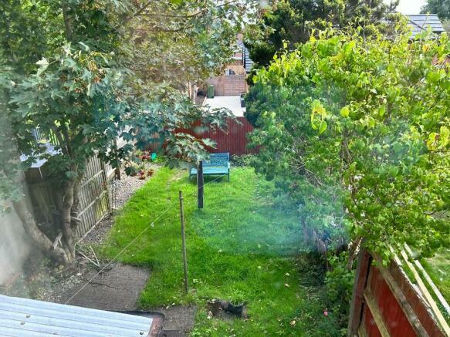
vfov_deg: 53.0
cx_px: 225
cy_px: 168
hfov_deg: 67.3
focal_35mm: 26
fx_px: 338
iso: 50
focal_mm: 5.7
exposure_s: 1/509
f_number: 1.5
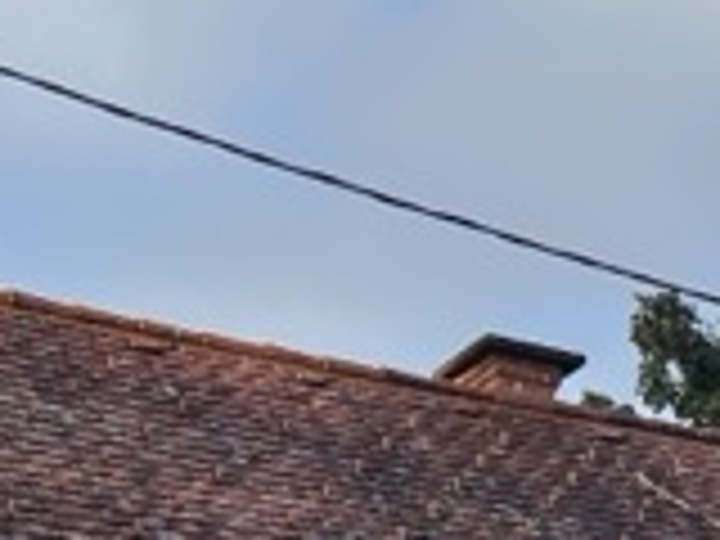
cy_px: 904
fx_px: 2704
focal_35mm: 130
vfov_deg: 10.8
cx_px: 1264
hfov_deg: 13.7
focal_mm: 5.7
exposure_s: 1/982
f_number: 1.5
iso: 50
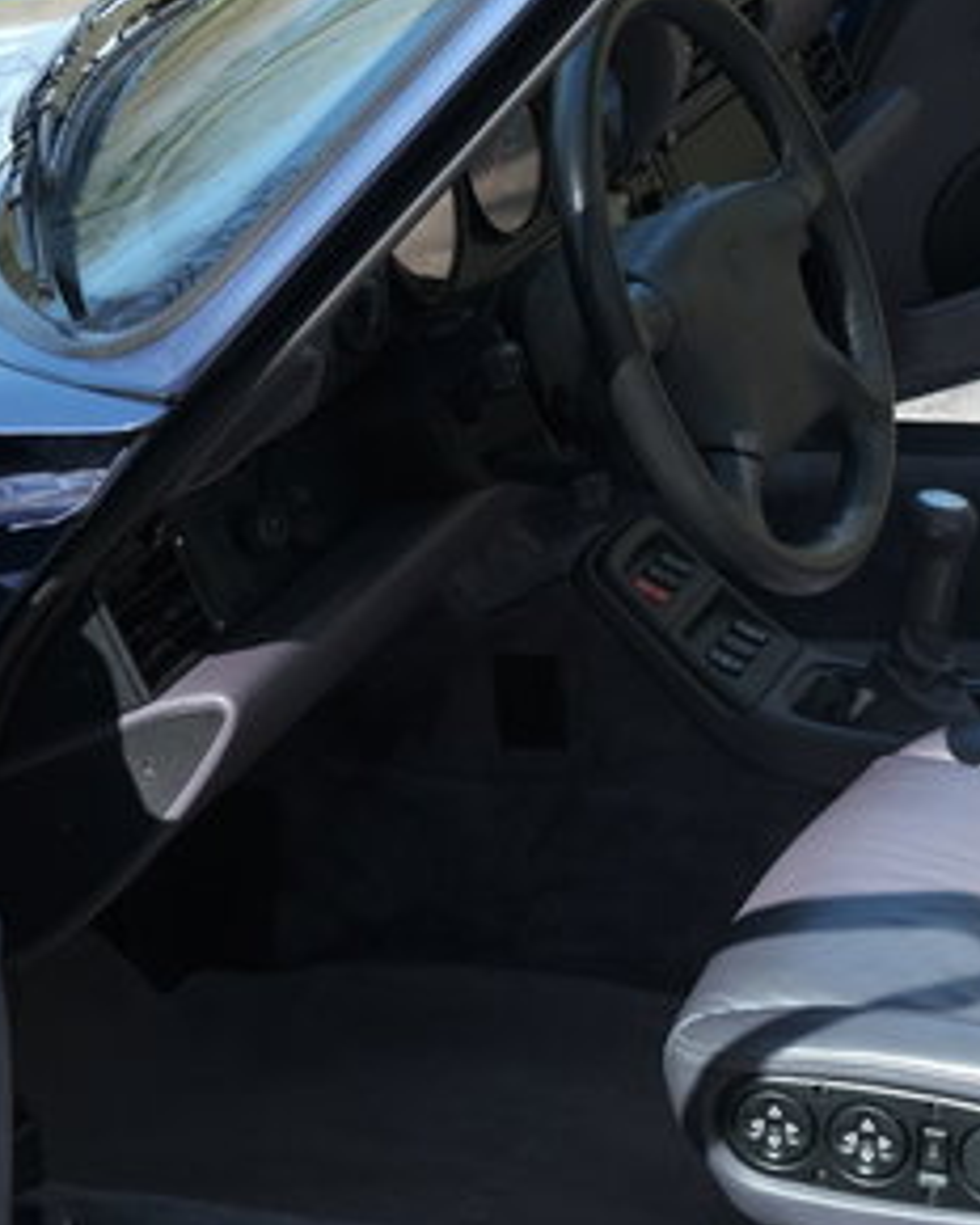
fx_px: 3879
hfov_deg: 14.0
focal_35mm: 107
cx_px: 1170
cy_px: 486
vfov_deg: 17.9
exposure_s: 1/250
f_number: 4
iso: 320
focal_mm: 28.9
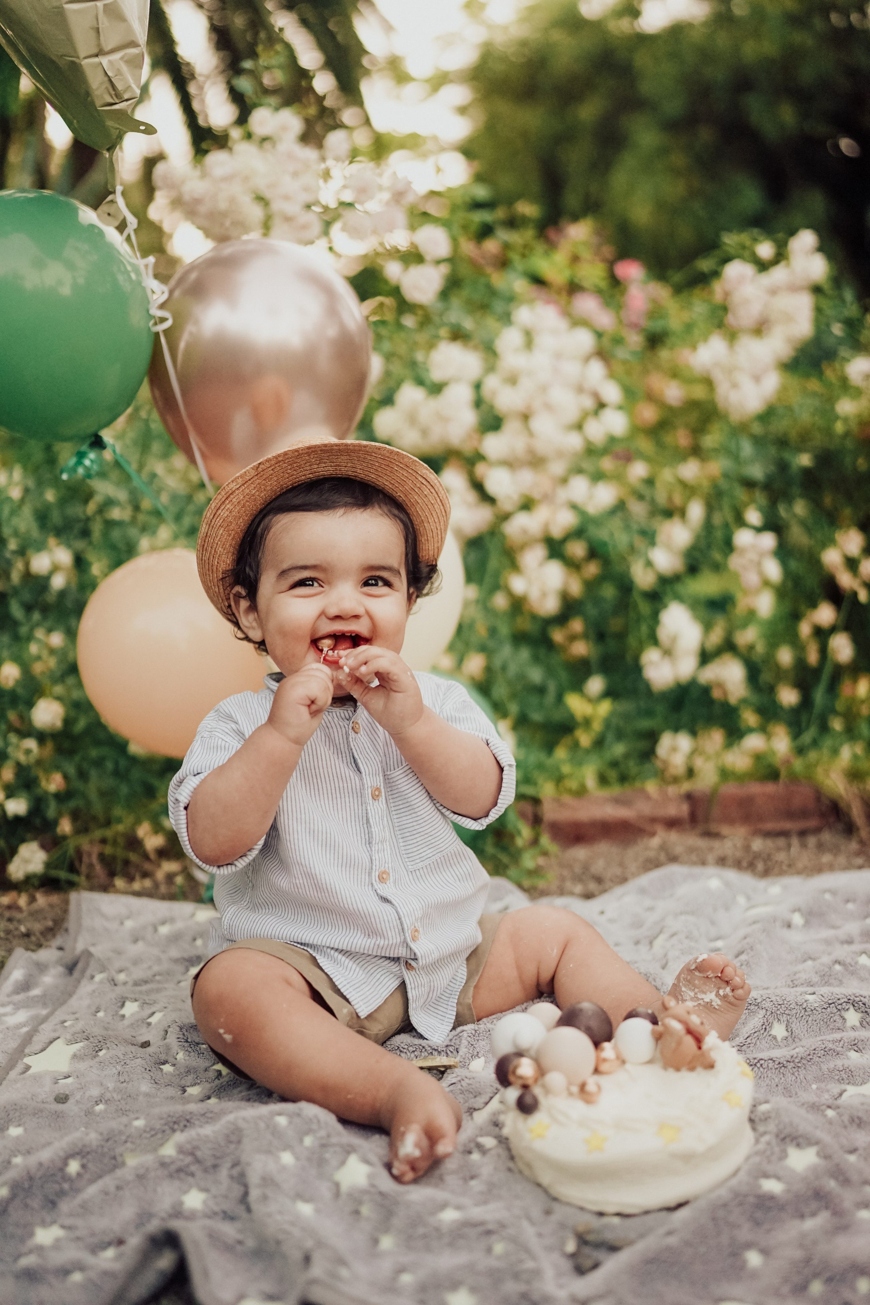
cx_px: 435
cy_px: 652
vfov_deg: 54.4
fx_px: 1269
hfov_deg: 37.9
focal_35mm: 35
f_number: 1.4
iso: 1250
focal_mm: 35
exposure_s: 1/2500
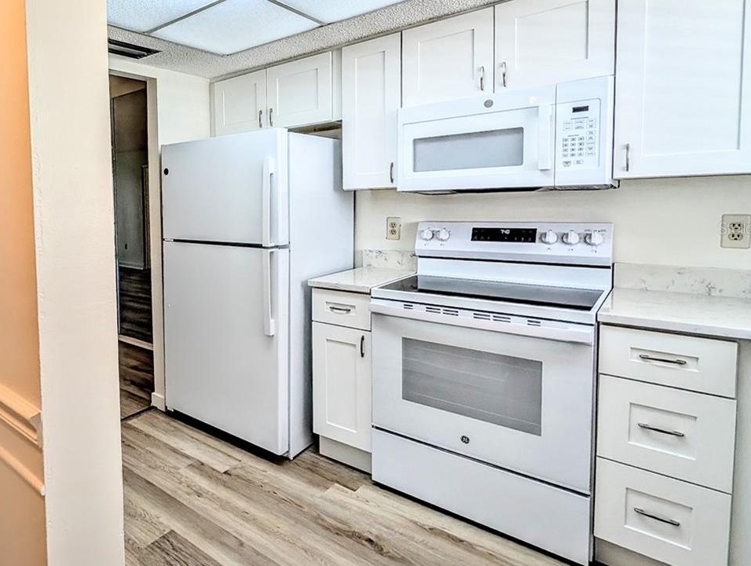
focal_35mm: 20
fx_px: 435
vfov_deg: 65.5
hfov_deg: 74.3
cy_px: 228
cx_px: 167
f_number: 1.7
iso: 35
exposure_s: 1/164
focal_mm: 2.02
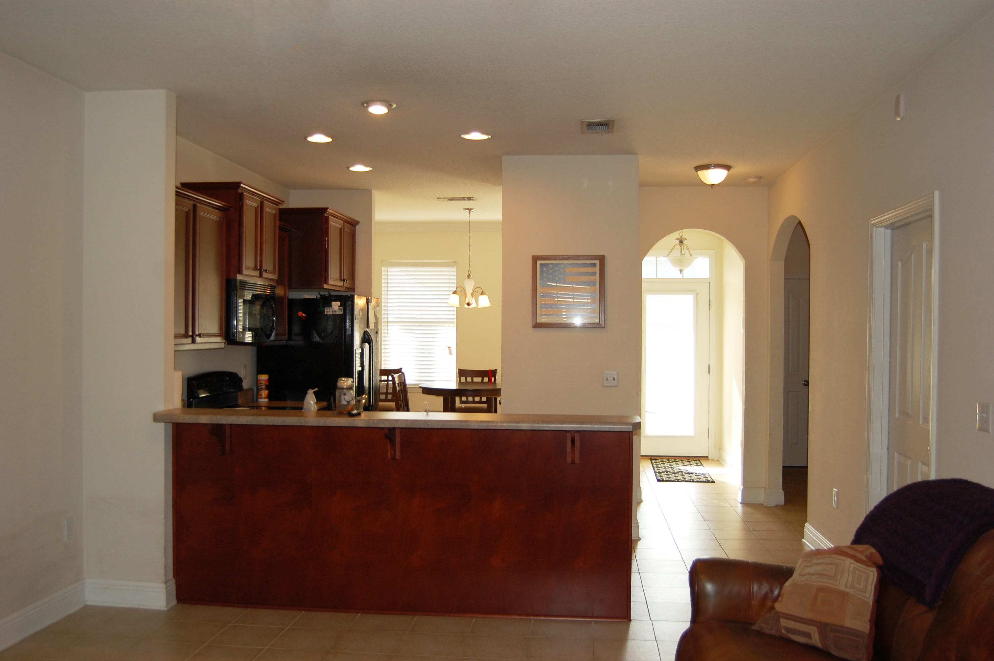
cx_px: 497
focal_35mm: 30
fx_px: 828
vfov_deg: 43.5
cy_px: 330
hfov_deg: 62.0
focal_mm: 20
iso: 200
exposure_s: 1/100
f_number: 3.8
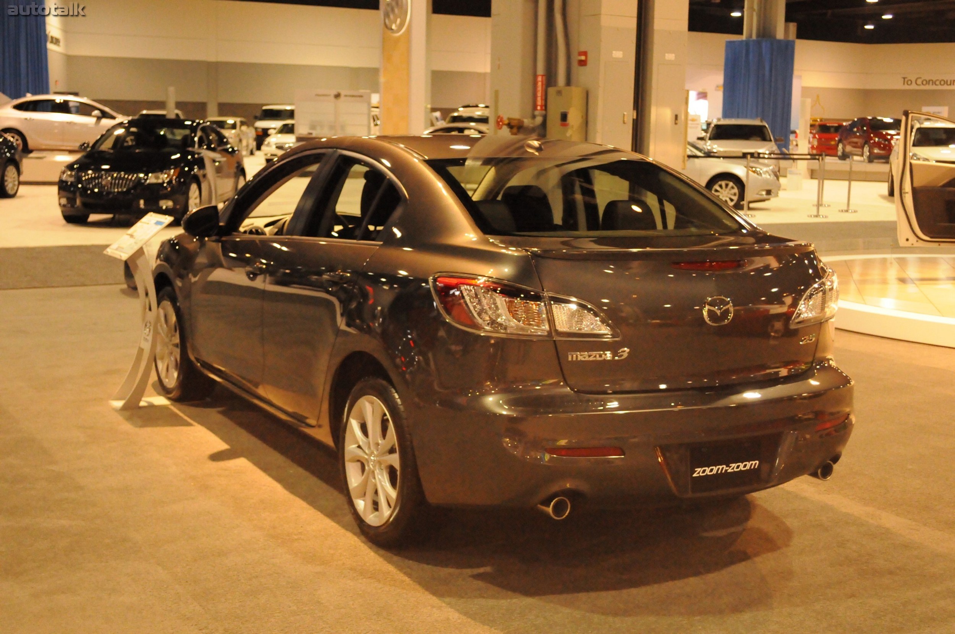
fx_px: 1272
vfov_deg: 28.0
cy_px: 317
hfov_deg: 41.2
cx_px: 478
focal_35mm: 48
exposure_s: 1/160
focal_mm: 32
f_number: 4.8
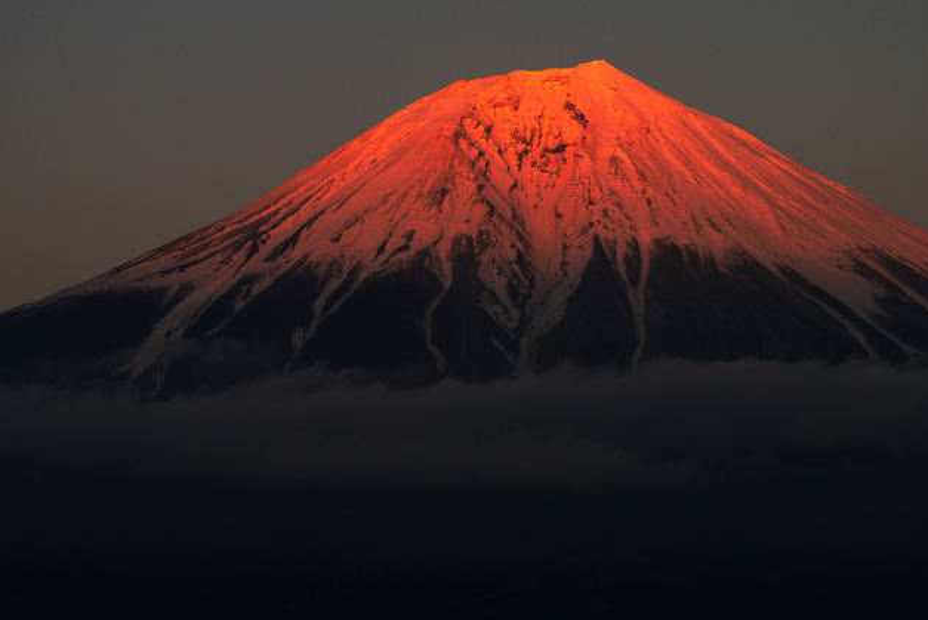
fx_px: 3456
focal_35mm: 134
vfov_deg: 10.2
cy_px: 227
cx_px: 448
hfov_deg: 15.3
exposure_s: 1/60
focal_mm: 70
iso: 320
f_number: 9
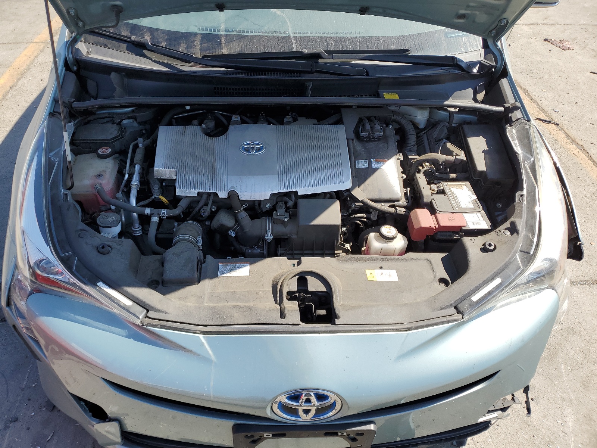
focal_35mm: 26
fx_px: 448
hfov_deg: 67.3
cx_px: 298
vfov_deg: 53.1
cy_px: 224
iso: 50
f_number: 1.5
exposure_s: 1/1667
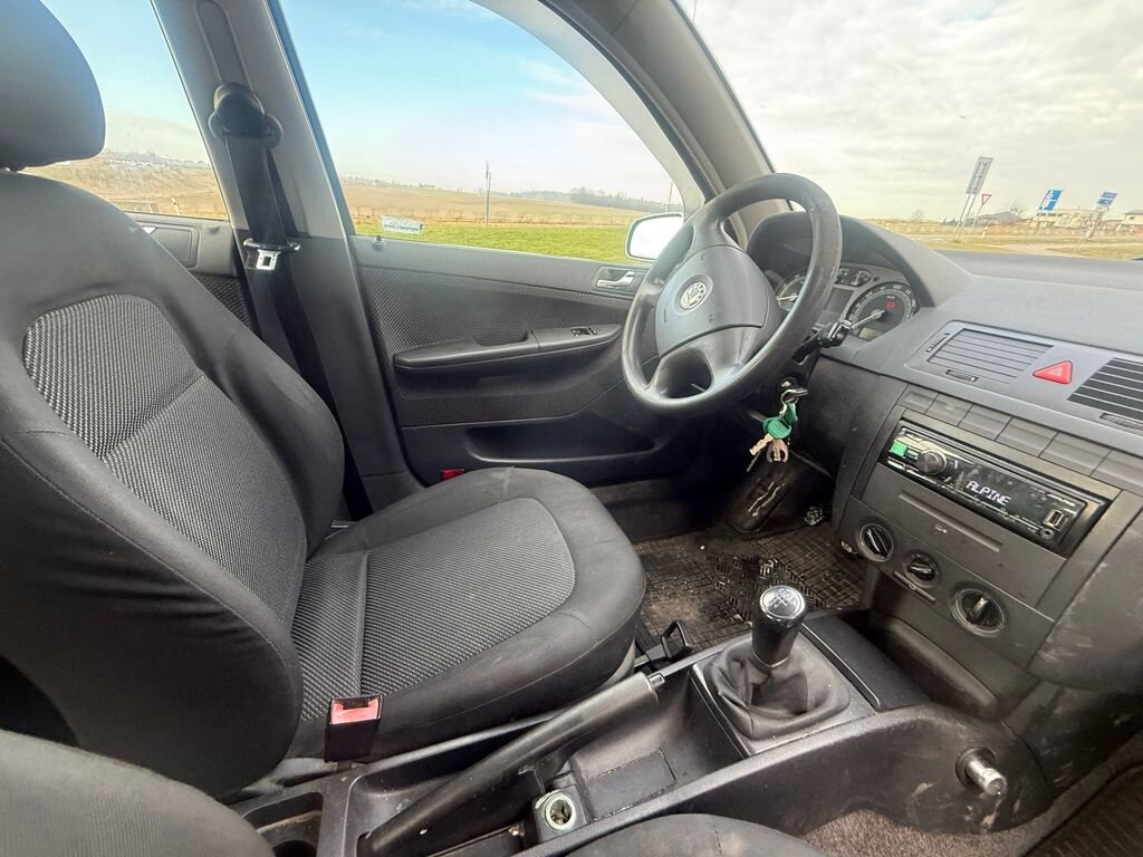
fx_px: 462
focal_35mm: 14
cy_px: 428
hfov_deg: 102.1
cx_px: 572
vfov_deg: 85.7
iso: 320
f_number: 2.2
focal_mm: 2.22
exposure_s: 1/92
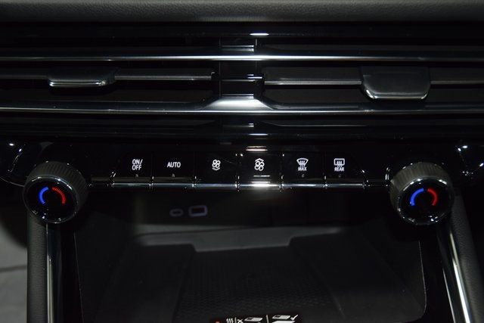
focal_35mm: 44
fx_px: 585
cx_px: 242
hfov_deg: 45.0
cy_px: 162
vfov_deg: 30.9
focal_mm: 29
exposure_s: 1/15
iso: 560
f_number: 3.8
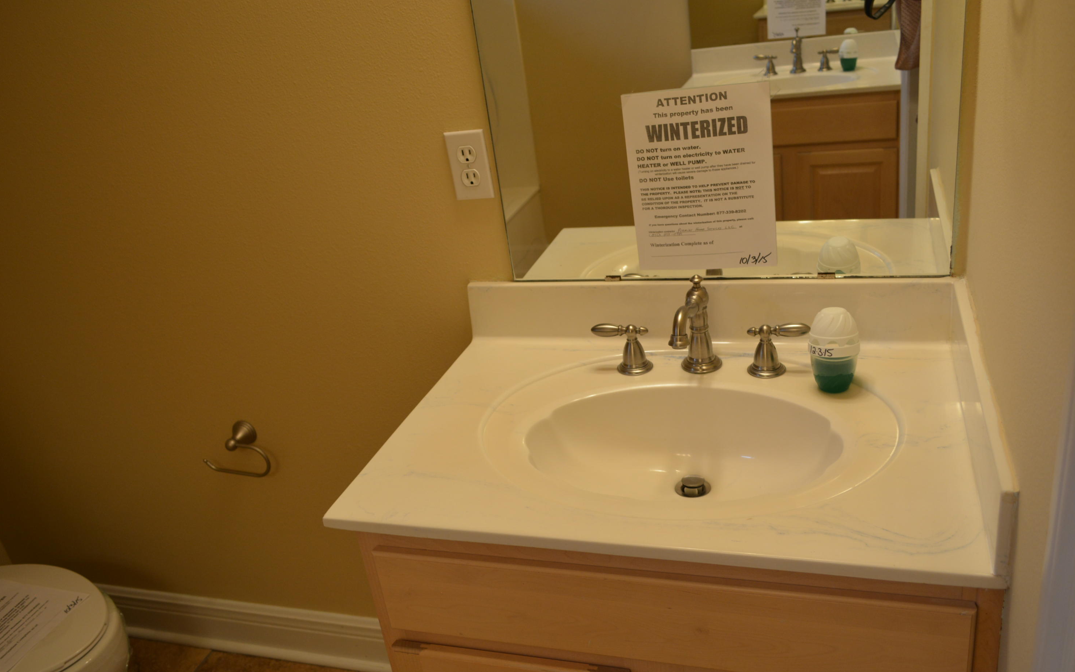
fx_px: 908
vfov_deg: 40.6
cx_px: 543
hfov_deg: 61.2
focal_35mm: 31
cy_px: 346
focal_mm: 20
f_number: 4
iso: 400
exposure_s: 1/60
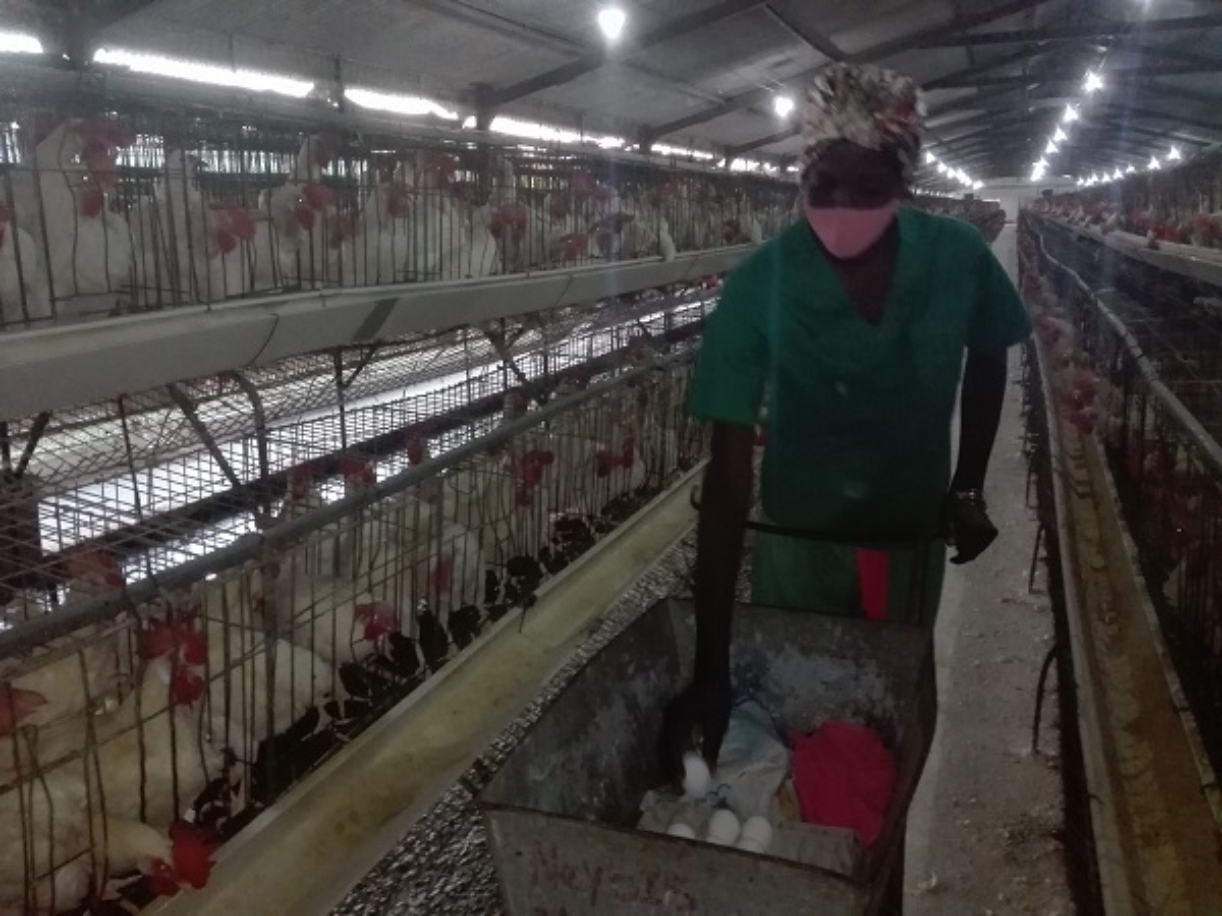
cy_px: 458
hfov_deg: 65.3
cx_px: 611
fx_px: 953
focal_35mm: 27
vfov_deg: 51.4
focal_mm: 3.79
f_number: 2
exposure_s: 1/20
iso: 1660
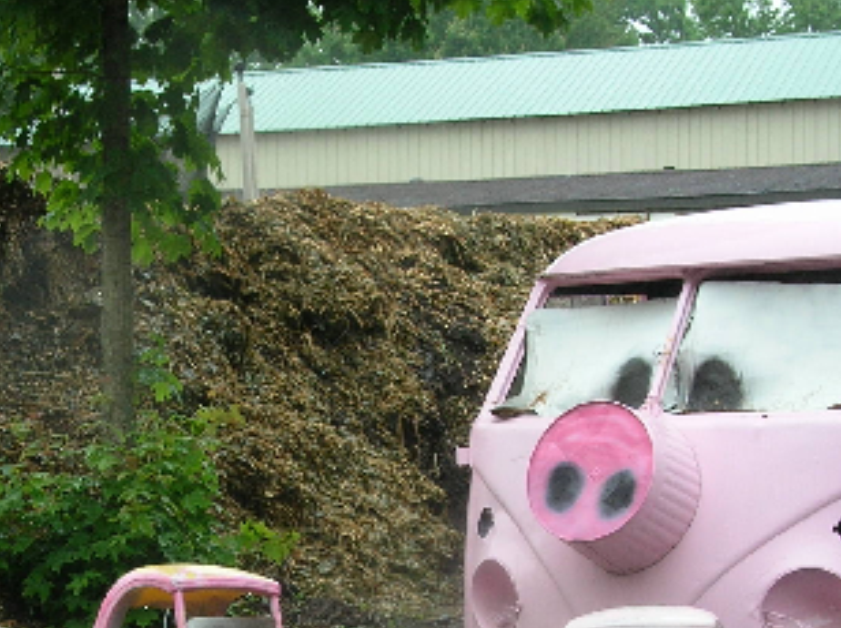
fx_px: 2620
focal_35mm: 108
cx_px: 281
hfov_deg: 18.2
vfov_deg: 13.5
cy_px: 633
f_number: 4.2
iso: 50
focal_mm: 8.7
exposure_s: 1/122
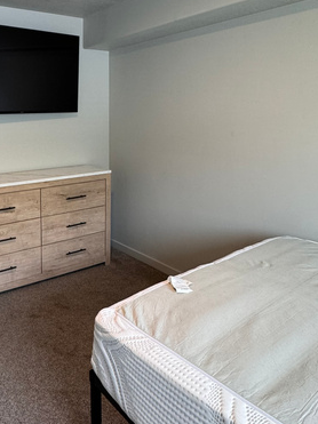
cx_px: 66
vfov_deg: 60.6
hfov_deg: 45.9
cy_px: 152
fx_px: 355
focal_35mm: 29
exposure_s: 1/120
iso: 200
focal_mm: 2.22
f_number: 2.2
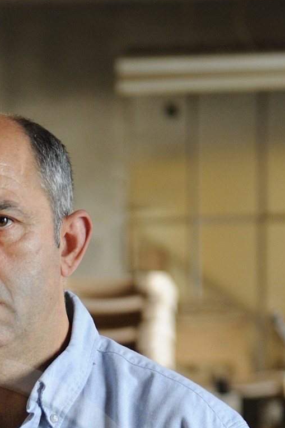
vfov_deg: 10.3
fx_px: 2319
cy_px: 611
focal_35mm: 195
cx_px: -67
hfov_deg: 7.0
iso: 800
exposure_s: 1/80
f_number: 3.2
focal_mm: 62
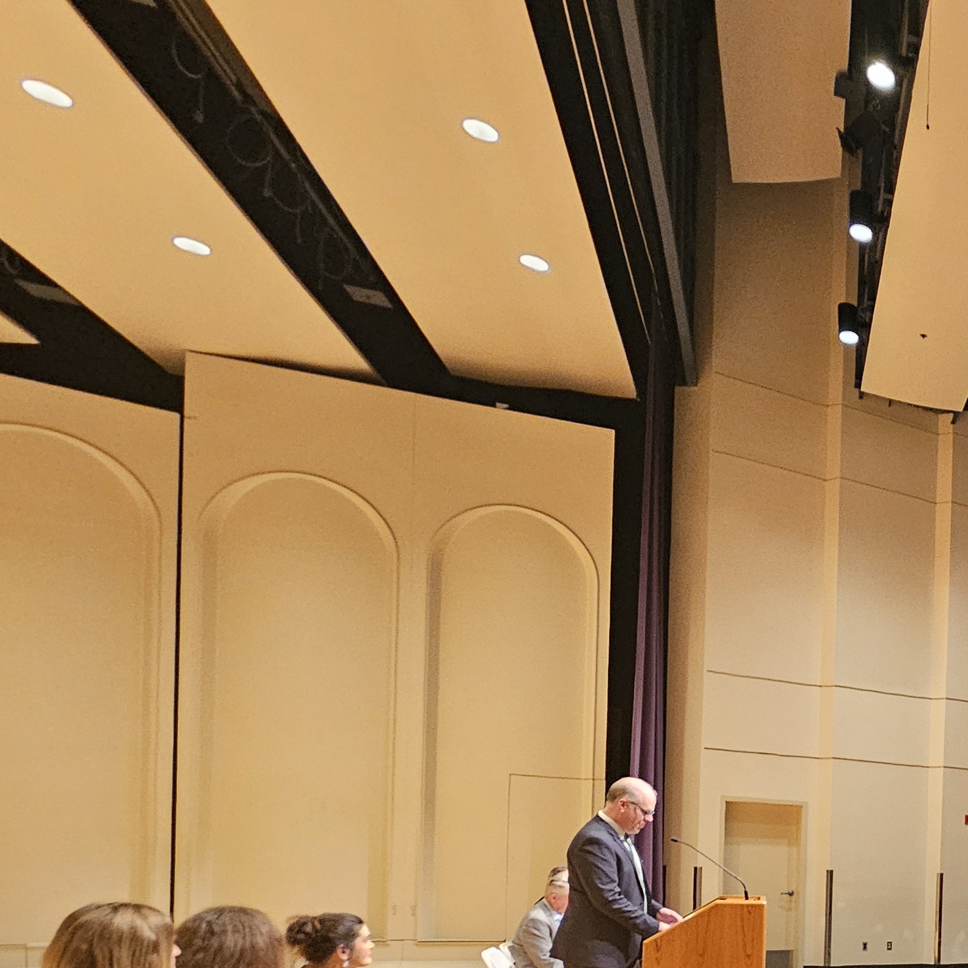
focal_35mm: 29
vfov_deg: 49.3
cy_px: 878
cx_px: 1214
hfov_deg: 37.9
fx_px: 917
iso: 320
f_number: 2.2
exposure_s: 1/30
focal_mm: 2.2
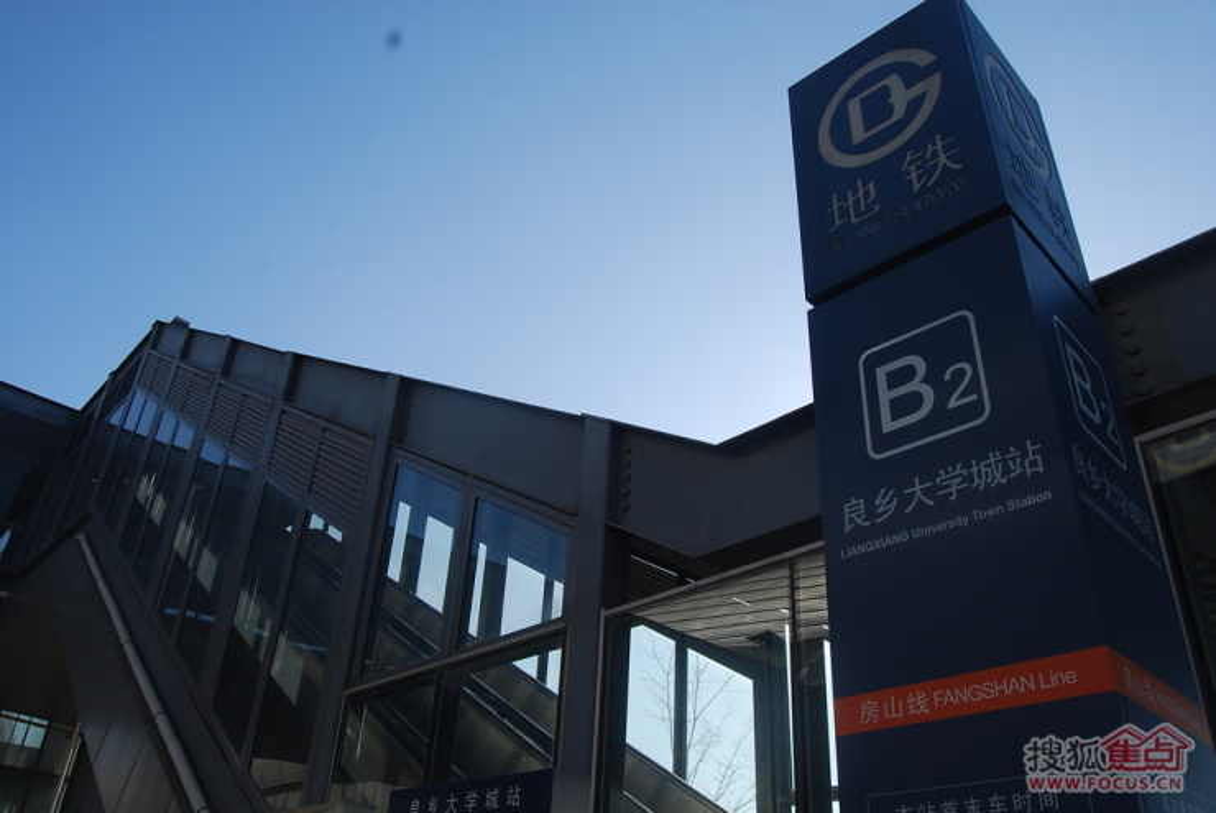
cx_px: 608
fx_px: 913
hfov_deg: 67.3
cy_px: 406
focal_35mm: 27
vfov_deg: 48.0
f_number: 7.1
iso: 100
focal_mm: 18
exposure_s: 1/200
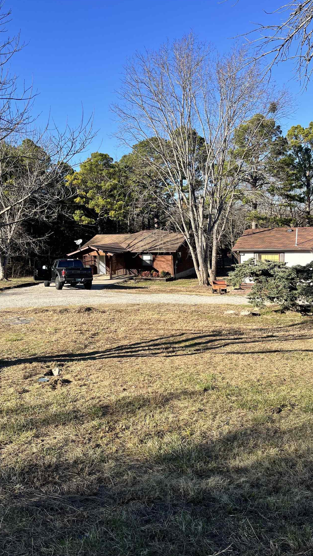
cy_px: 282
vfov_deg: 66.1
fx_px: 428
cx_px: 140
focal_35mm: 29
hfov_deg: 40.1
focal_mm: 5.1
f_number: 1.6
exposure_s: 1/1721
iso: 50
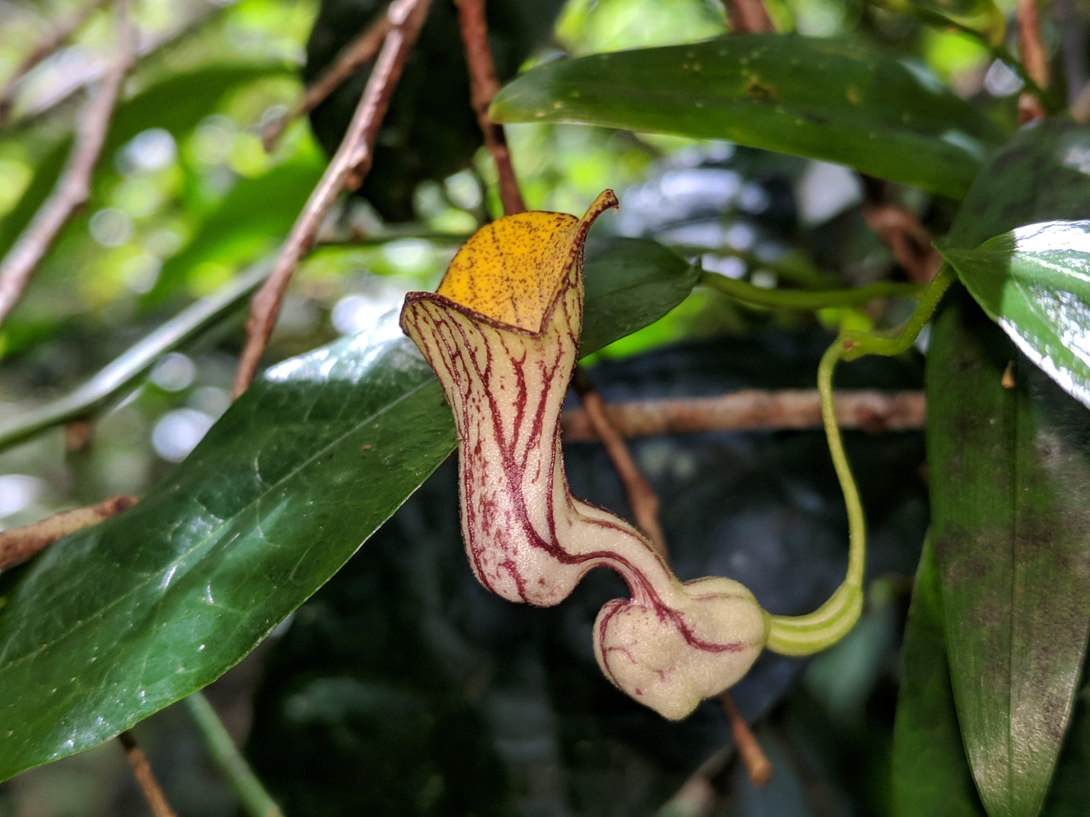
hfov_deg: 67.3
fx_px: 819
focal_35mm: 26
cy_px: 408
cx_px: 545
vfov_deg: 53.1
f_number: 2
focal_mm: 4.67
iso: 90
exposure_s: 1/125
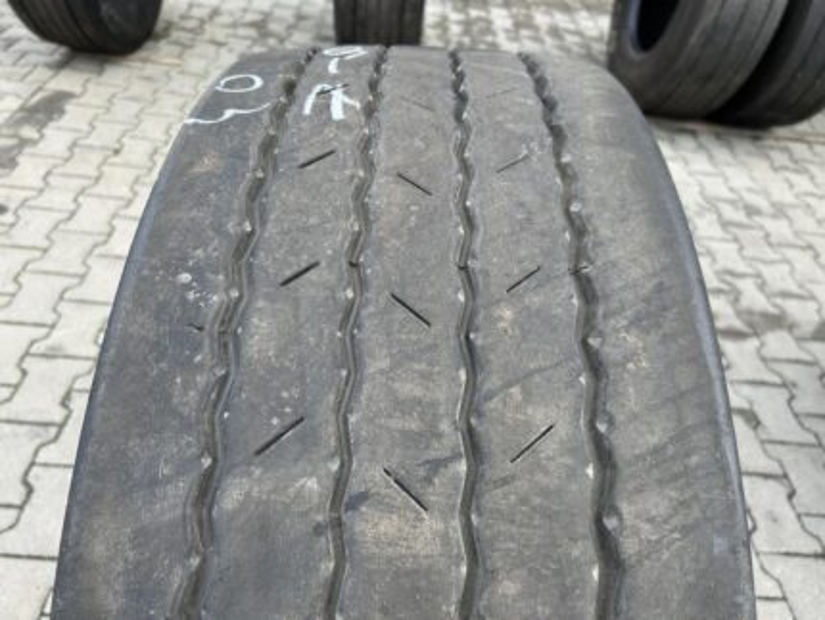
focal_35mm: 26
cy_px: 310
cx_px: 412
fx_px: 620
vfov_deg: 53.1
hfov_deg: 67.3
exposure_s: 1/853
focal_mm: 5.7
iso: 50
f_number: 1.5
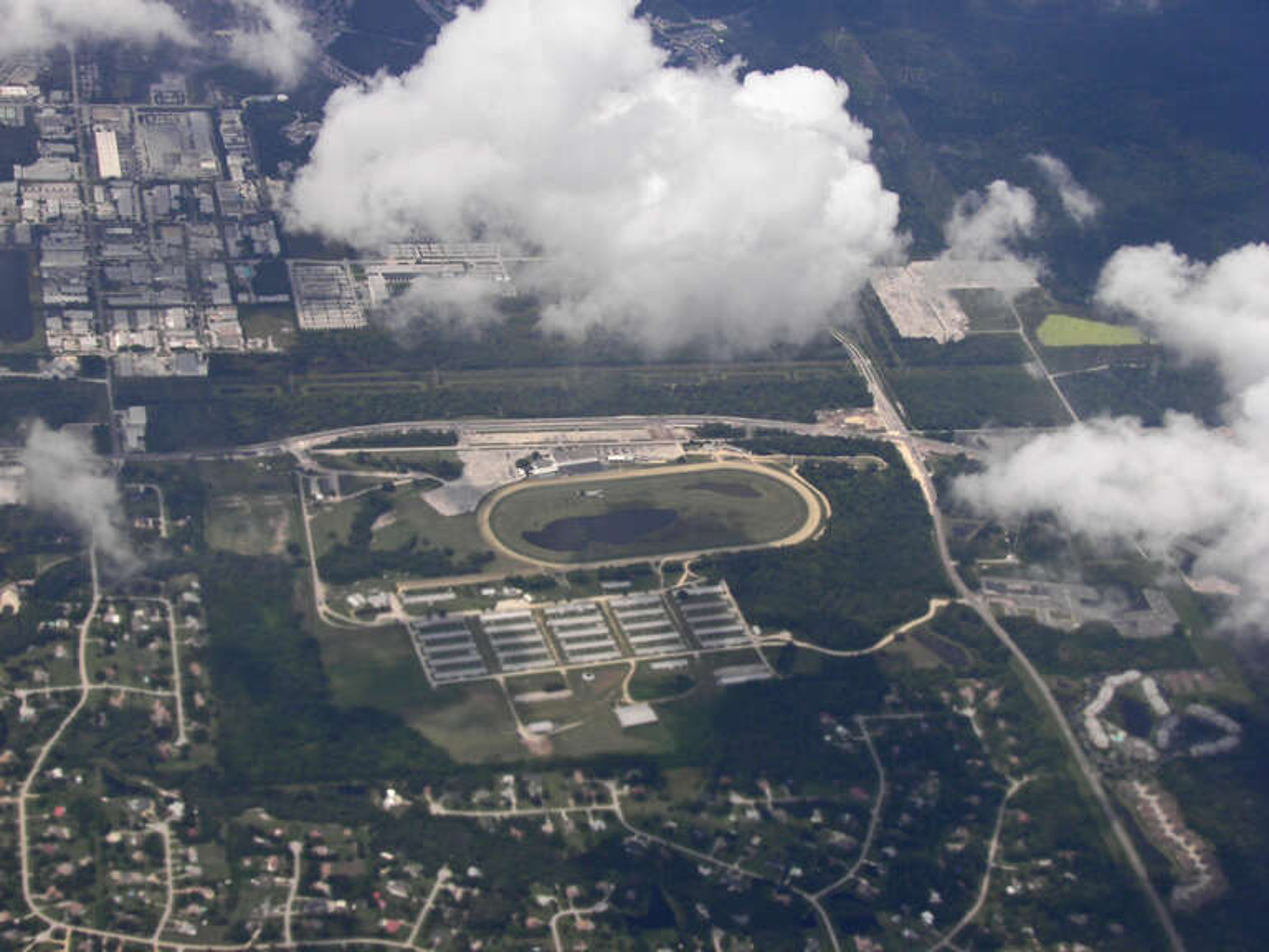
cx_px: 634
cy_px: 476
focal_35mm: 75
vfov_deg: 19.6
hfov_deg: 26.0
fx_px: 2749
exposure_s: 1/640
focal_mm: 12.4
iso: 64
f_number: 4
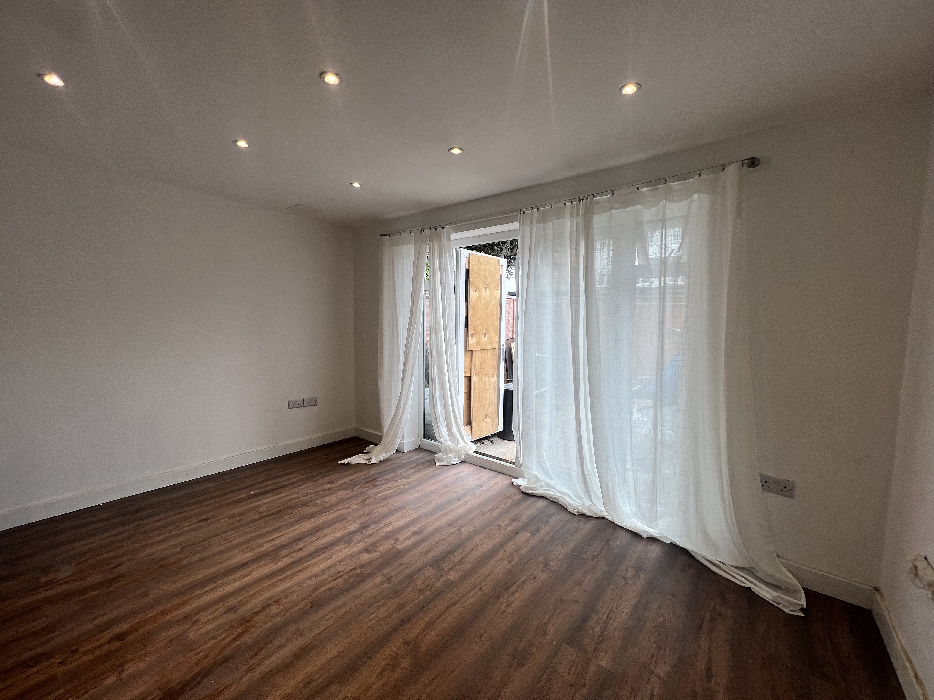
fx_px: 351
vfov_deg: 89.9
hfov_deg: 106.2
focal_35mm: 13
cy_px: 350
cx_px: 467
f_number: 1.8
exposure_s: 1/159
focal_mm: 1.57
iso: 32
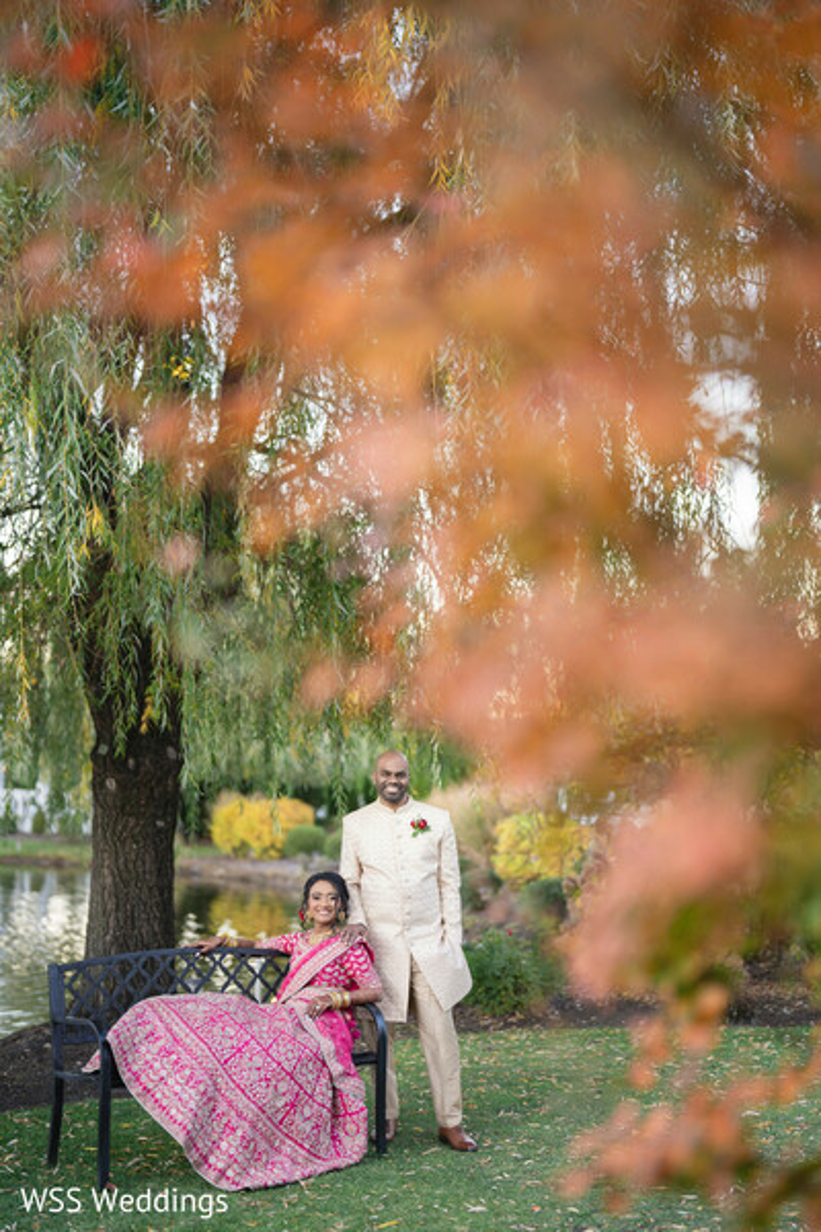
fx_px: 1710
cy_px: 616
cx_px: 410
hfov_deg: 27.0
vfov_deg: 39.6
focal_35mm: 50
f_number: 1.4
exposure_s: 1/200
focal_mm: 50
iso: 200
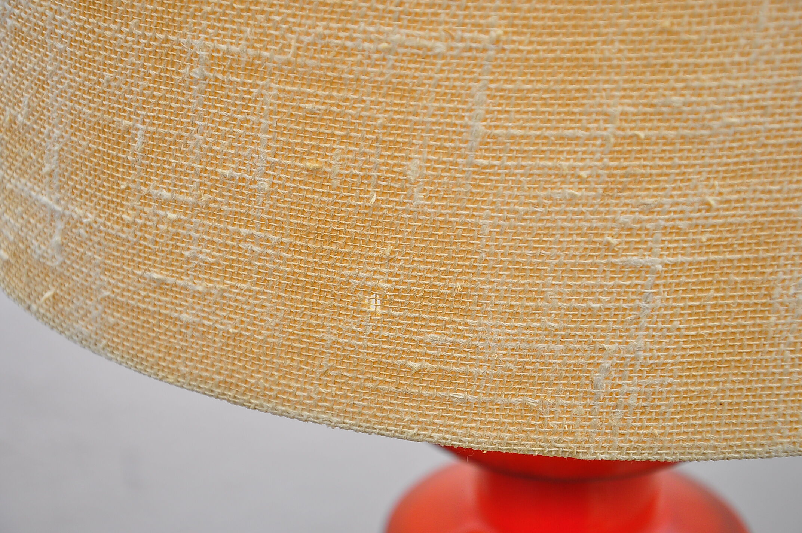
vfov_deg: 14.7
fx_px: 2069
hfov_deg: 21.9
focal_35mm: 93
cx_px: 401
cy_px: 266
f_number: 5.6
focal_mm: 62
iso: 400
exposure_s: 1/200
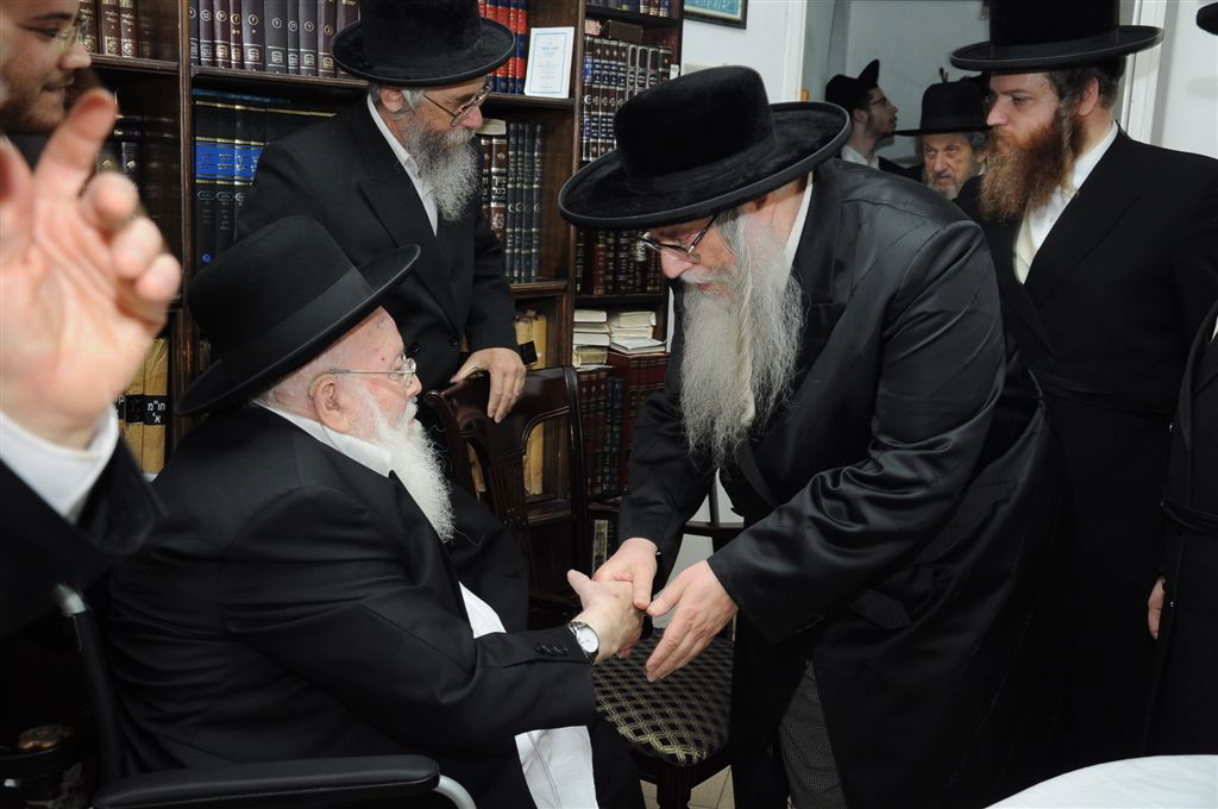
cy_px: 404
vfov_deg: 34.1
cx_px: 609
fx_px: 1318
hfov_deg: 49.6
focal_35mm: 39
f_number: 4
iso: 500
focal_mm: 26
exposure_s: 1/60
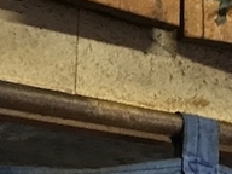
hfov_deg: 10.9
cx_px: 338
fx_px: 1173
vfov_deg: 8.2
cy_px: -134
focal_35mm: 175
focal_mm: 3.99
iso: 40
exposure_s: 1/20
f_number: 1.8
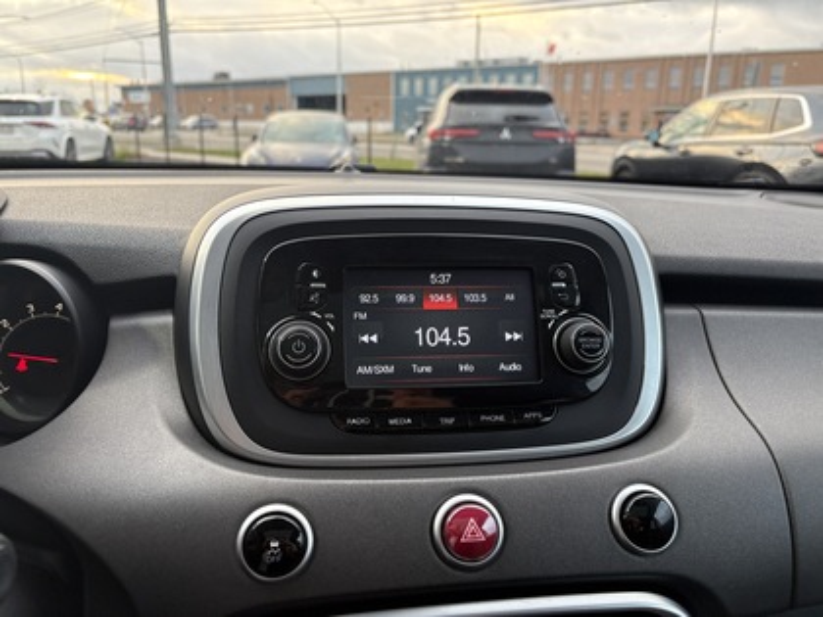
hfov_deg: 67.3
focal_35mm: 26
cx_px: 412
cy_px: 308
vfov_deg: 53.1
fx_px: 618
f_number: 1.6
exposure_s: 1/85
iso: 100
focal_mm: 5.96
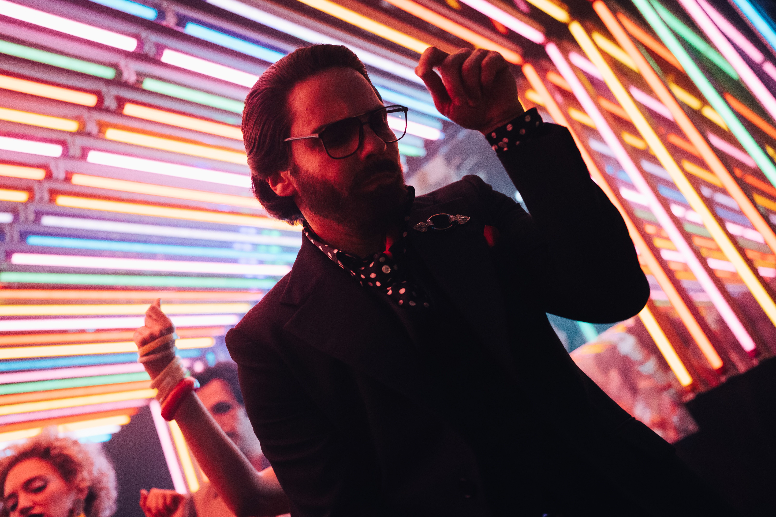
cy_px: 258
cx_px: 388
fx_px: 754
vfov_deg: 37.9
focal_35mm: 35
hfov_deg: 54.4
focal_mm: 35
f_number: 2.2
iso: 5000
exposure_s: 1/270
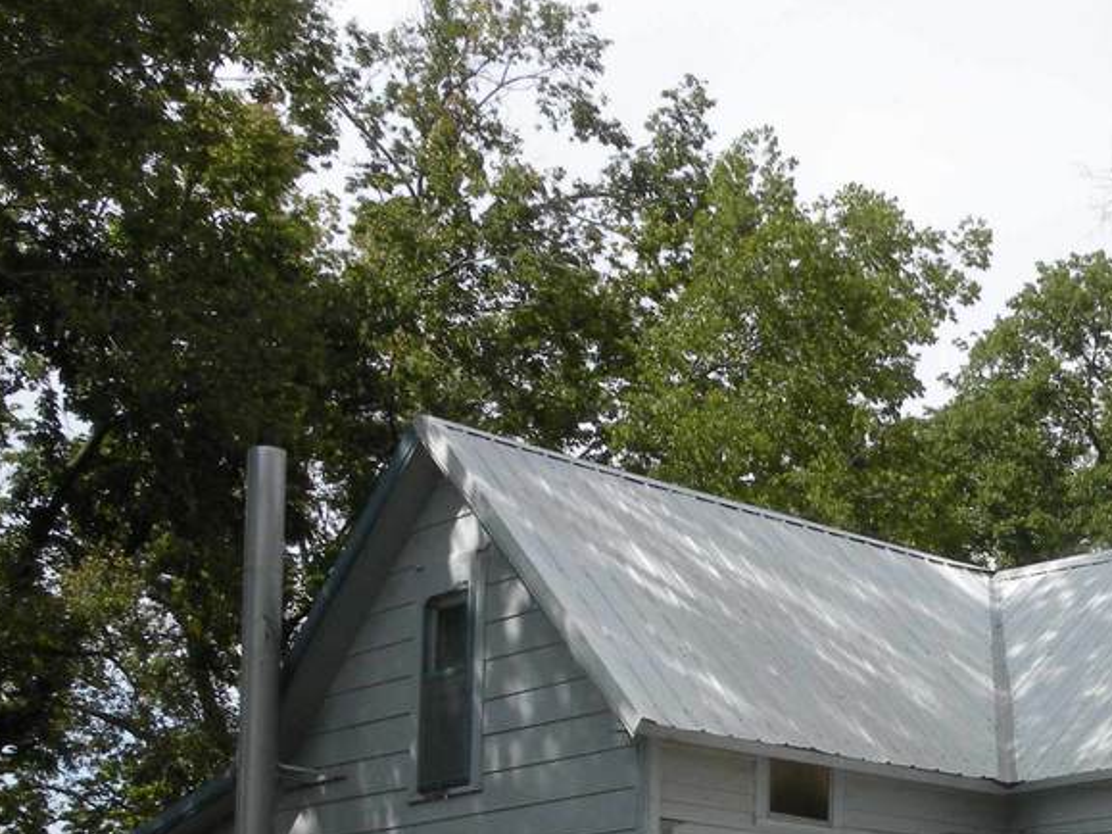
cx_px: 1062
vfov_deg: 19.5
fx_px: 2345
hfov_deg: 25.6
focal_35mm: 73
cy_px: 872
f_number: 7.1
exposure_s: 1/220
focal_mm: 5.8
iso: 64
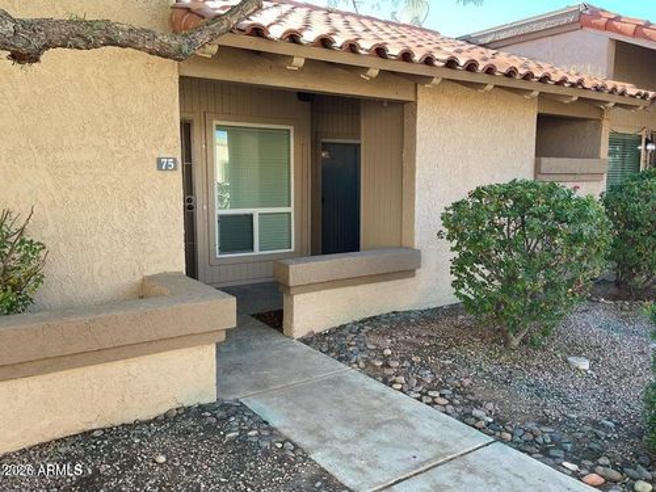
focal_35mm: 29
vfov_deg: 48.2
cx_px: 328
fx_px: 550
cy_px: 246
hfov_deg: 61.7
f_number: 1.8
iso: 16
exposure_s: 1/129
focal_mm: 3
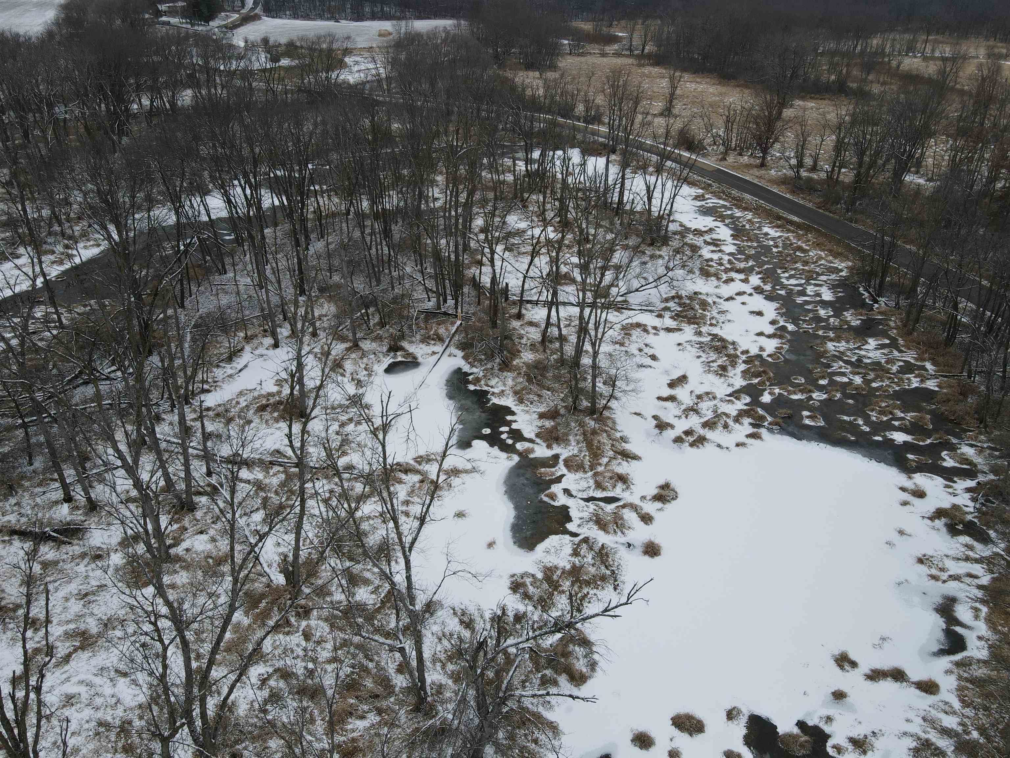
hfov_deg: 71.6
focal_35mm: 24
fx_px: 700
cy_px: 379
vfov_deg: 56.8
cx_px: 505
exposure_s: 1/180
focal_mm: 4.5
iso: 110
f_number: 2.8
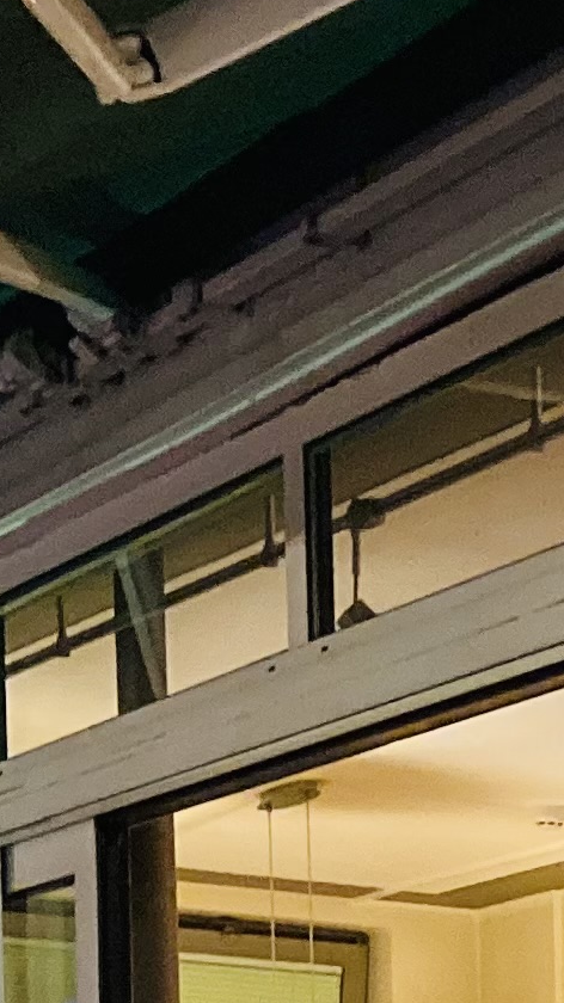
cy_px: 1616
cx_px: 1445
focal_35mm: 136
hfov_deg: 8.1
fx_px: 3619
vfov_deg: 14.5
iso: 640
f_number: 1.8
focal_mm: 4.25
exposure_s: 1/25
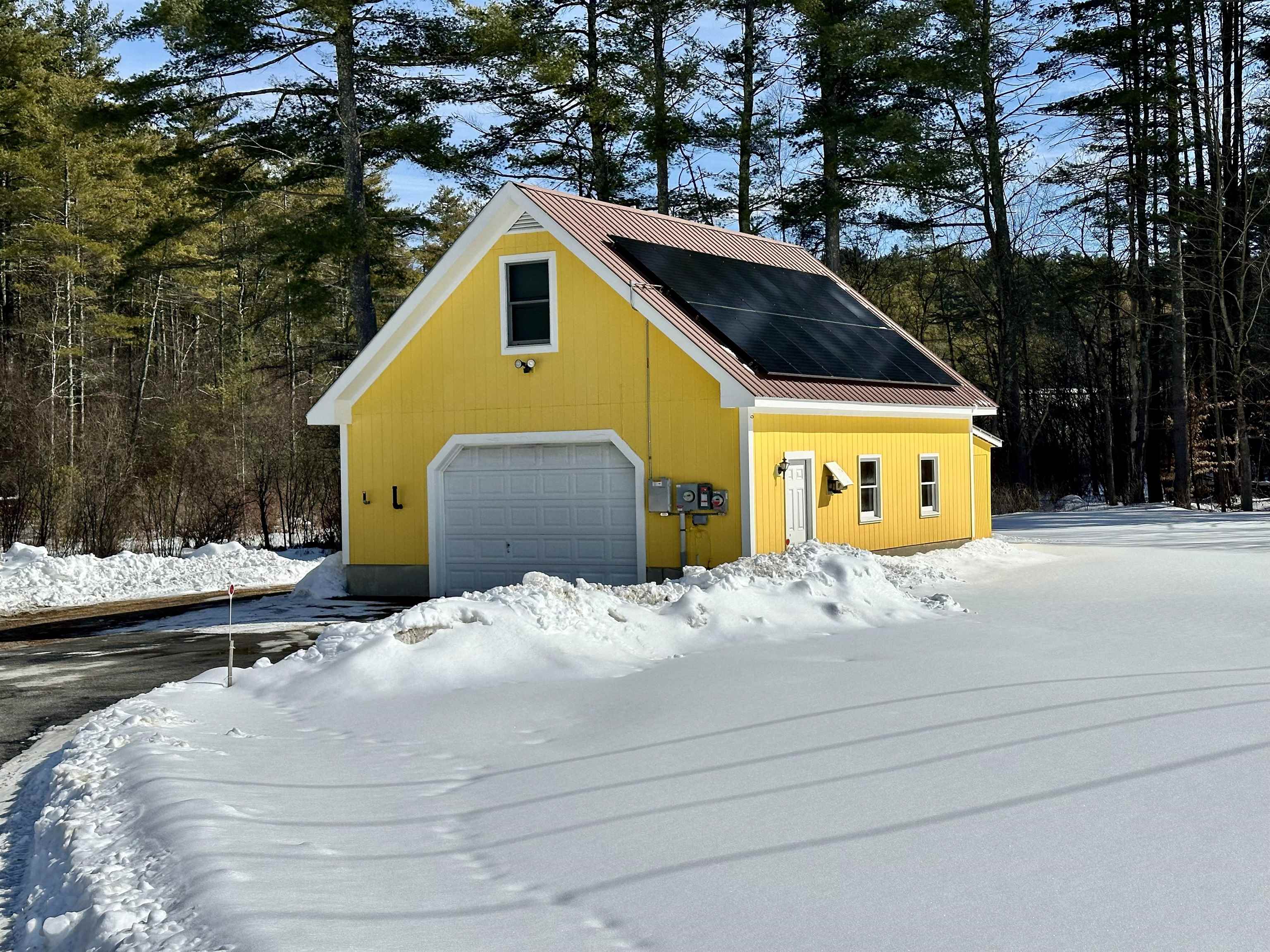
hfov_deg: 39.7
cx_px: 635
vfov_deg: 30.3
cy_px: 476
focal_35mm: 48
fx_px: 1761
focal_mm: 6.86
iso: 64
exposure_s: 1/13699
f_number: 1.78
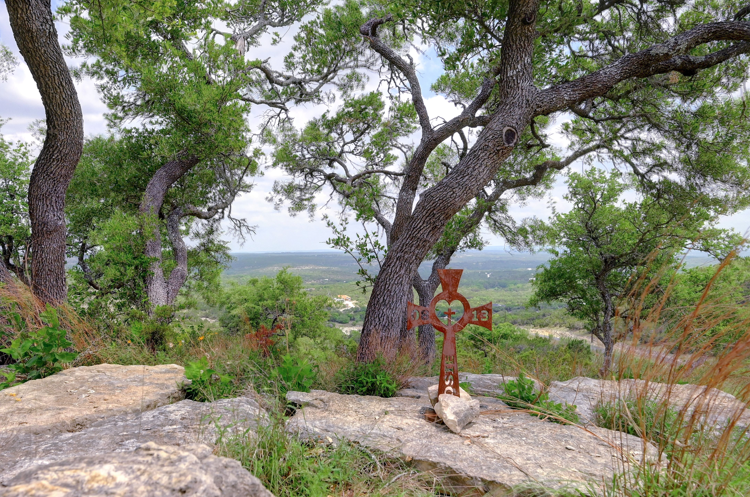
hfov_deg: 71.3
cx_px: 328
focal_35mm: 25
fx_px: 520
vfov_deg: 51.0
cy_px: 271
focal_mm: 18
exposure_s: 1/2500
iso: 2000
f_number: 6.3
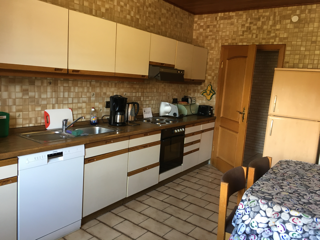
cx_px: 160
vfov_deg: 48.2
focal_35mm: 29
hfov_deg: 61.7
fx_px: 268
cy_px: 120
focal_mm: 4.15
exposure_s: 1/33
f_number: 2.2
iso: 100
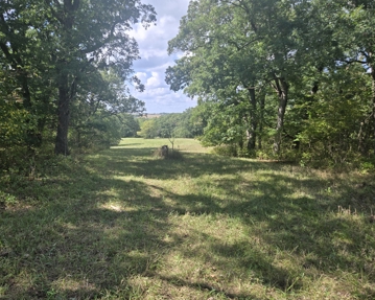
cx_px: 167
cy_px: 156
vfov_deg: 56.8
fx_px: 277
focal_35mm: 25
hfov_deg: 67.9
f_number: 1.8
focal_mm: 5.4
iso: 25
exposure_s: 1/1170
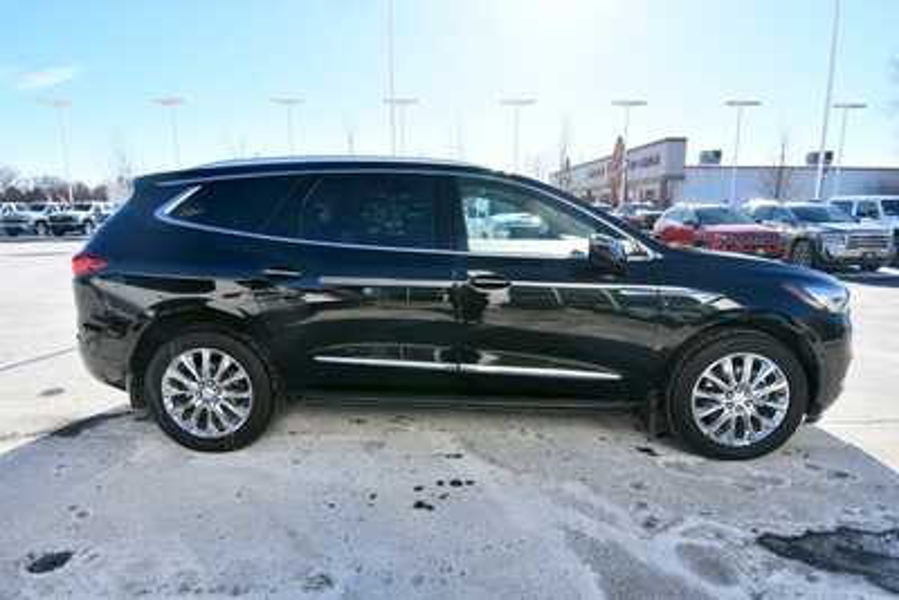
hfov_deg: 86.9
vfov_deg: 64.6
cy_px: 300
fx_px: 475
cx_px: 450
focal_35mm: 19
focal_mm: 13
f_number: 8
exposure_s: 1/250
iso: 125
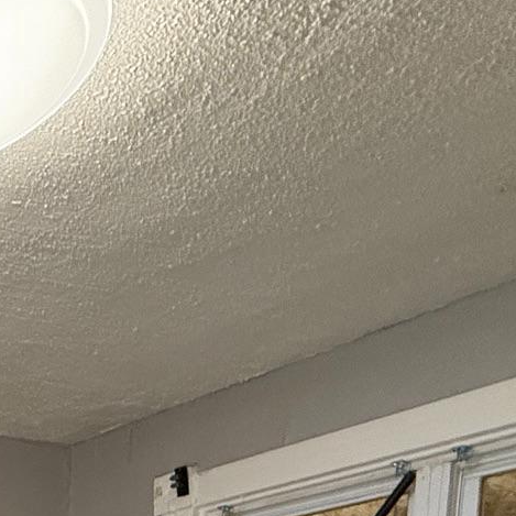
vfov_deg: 23.5
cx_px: -433
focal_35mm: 54
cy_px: 820
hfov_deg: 20.7
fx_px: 911
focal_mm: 2.22
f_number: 2.2
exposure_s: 1/120
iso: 320
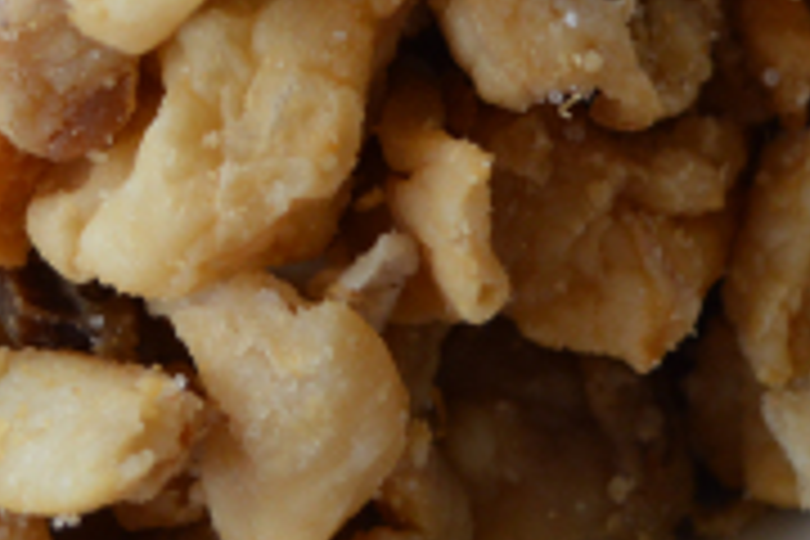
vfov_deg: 7.6
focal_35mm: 175
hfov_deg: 11.7
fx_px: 3937
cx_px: 198
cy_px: -387
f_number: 4.5
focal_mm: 32
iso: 400
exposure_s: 1/80
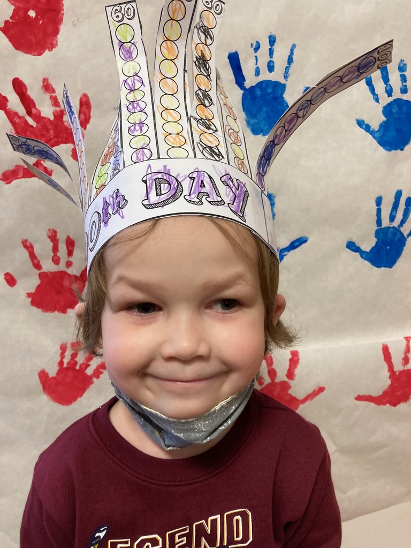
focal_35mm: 28
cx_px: 206
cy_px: 274
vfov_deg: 63.4
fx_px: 443
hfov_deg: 49.7
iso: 125
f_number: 1.8
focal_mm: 3.99
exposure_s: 1/60
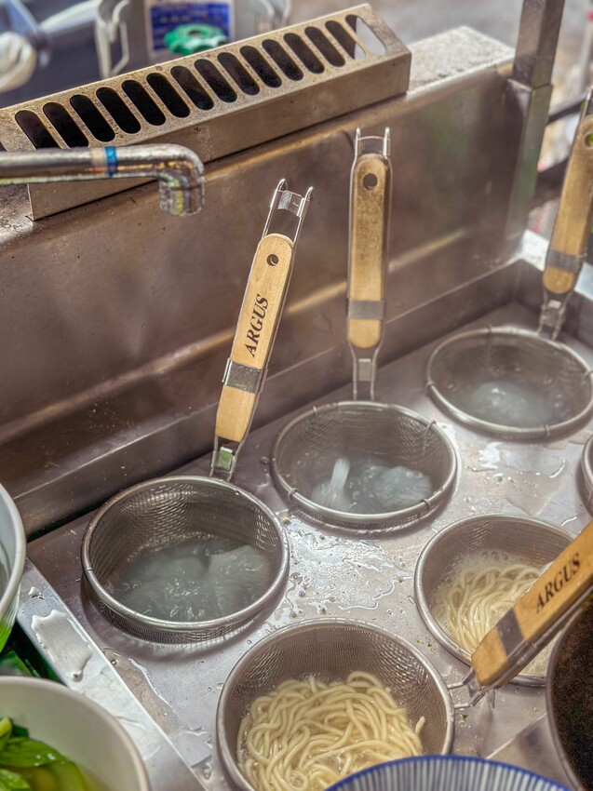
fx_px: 1097
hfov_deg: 30.3
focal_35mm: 48
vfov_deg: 39.7
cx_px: 296
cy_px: 396
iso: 100
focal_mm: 6.86
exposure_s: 1/60
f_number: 1.8
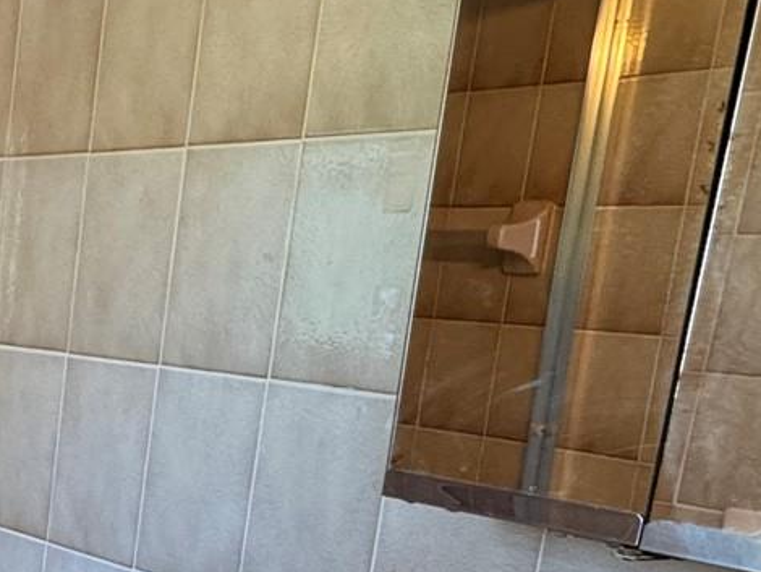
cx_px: -210
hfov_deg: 27.0
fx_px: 1342
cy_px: 577
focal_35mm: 61
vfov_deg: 23.0
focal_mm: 2.22
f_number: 2.2
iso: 400
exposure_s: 1/60
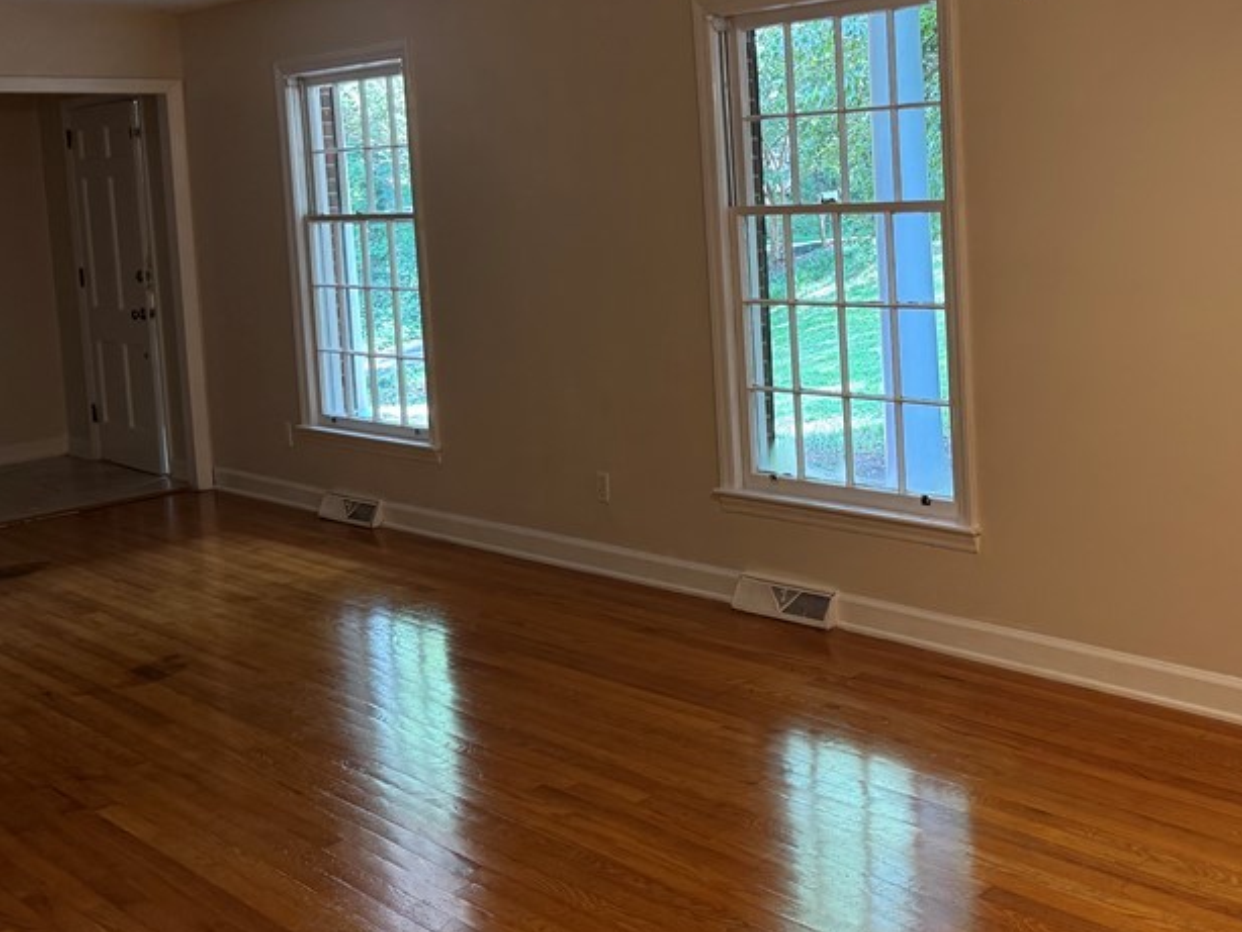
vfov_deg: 35.6
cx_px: 937
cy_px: 295
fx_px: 1436
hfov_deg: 45.1
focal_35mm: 40
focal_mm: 6.76
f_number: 1.78
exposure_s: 1/120
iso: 200
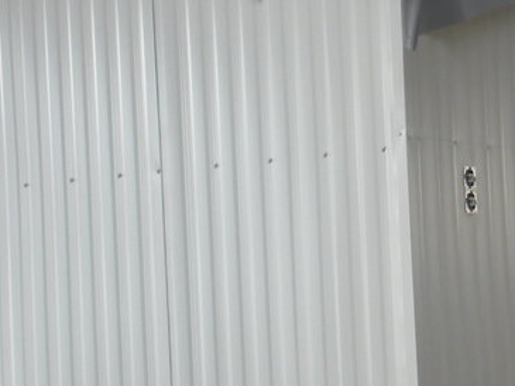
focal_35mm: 115
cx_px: 459
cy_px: 273
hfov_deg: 16.9
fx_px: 1711
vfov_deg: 12.9
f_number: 3.5
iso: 64
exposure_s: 1/59.7
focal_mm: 6.3
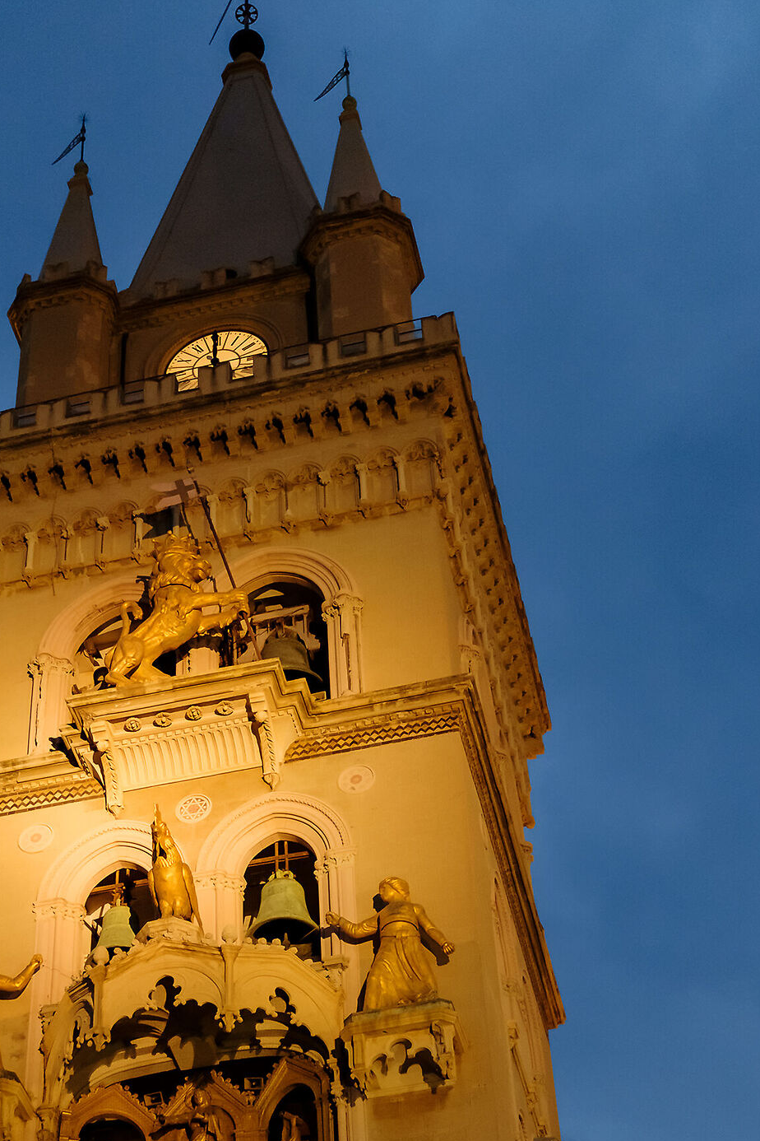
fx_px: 2248
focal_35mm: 71
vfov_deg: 28.2
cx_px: 238
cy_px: 802
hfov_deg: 19.1
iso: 2000
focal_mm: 27
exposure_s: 1/40
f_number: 2.8
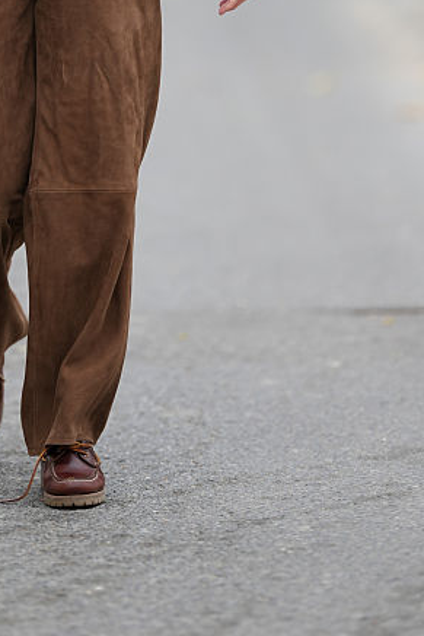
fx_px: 5595
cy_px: -64
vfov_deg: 6.5
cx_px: 82
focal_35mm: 317
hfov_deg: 4.3
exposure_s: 1/1000
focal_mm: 135
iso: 250
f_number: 1.4
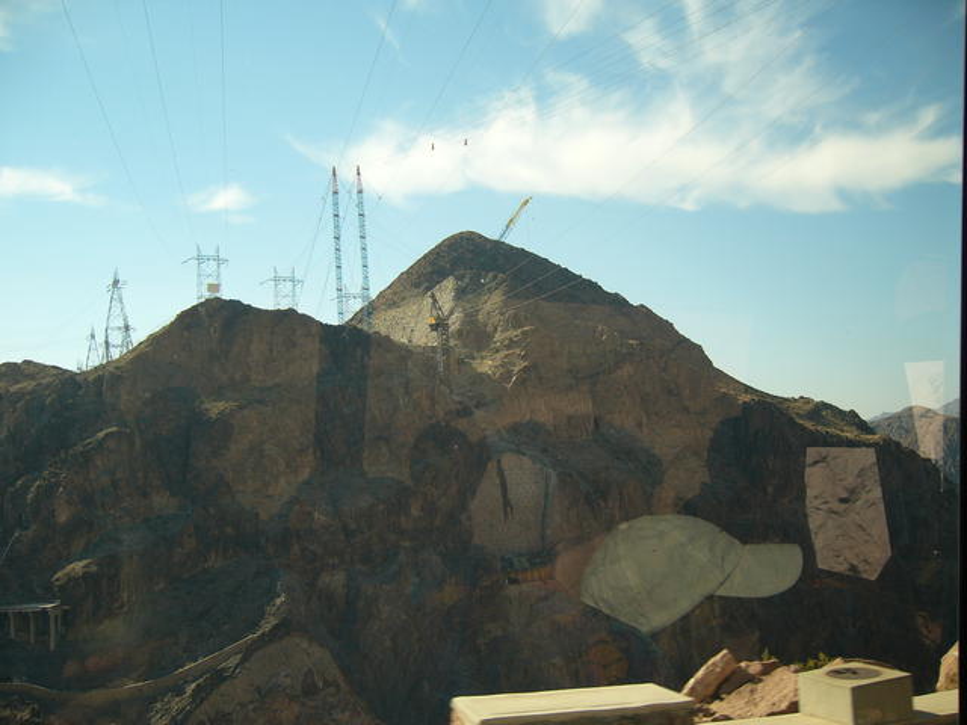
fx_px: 978
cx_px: 484
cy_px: 362
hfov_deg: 52.6
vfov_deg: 40.7
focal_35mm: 35
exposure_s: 1/200
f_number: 2.8
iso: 50
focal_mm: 5.8
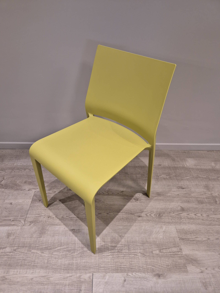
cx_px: 110
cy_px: 146
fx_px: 195
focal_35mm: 23
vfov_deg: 73.9
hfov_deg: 58.9
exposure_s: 1/100
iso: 250
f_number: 1.8
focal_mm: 5.4
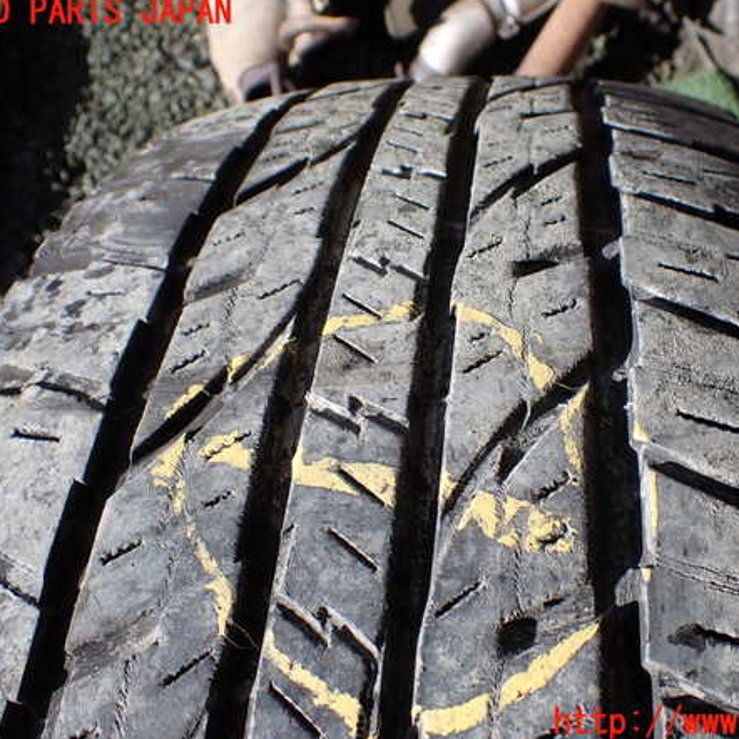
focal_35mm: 36
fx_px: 870
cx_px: 430
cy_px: 368
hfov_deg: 45.9
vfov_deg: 46.0
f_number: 3.2
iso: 100
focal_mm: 5.4
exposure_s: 1/640
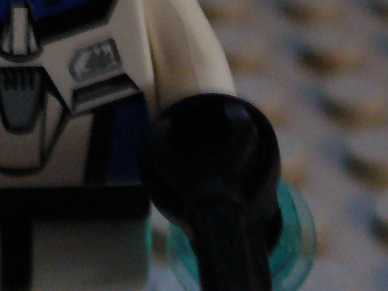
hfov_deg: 14.2
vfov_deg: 10.8
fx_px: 1536
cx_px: 33
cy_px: 65
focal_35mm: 137
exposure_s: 1/8
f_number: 2.9
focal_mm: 7
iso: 200
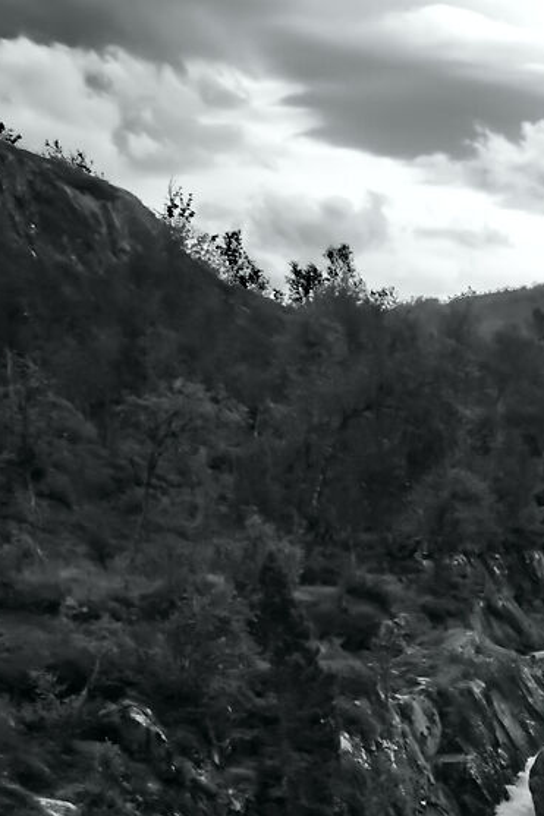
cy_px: 1194
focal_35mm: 112
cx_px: 1164
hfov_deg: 10.9
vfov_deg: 16.7
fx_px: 2540
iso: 1000
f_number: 11
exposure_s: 1/1000
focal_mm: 26
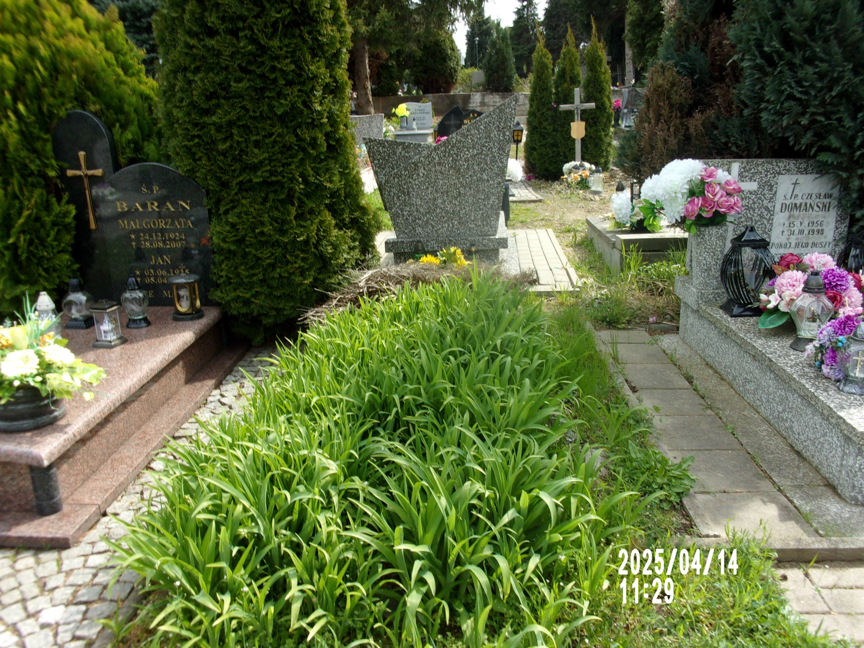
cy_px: 324
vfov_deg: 49.7
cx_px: 432
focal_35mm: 28
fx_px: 699
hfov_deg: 63.4
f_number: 10.8
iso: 80
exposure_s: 1/40
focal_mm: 5.1
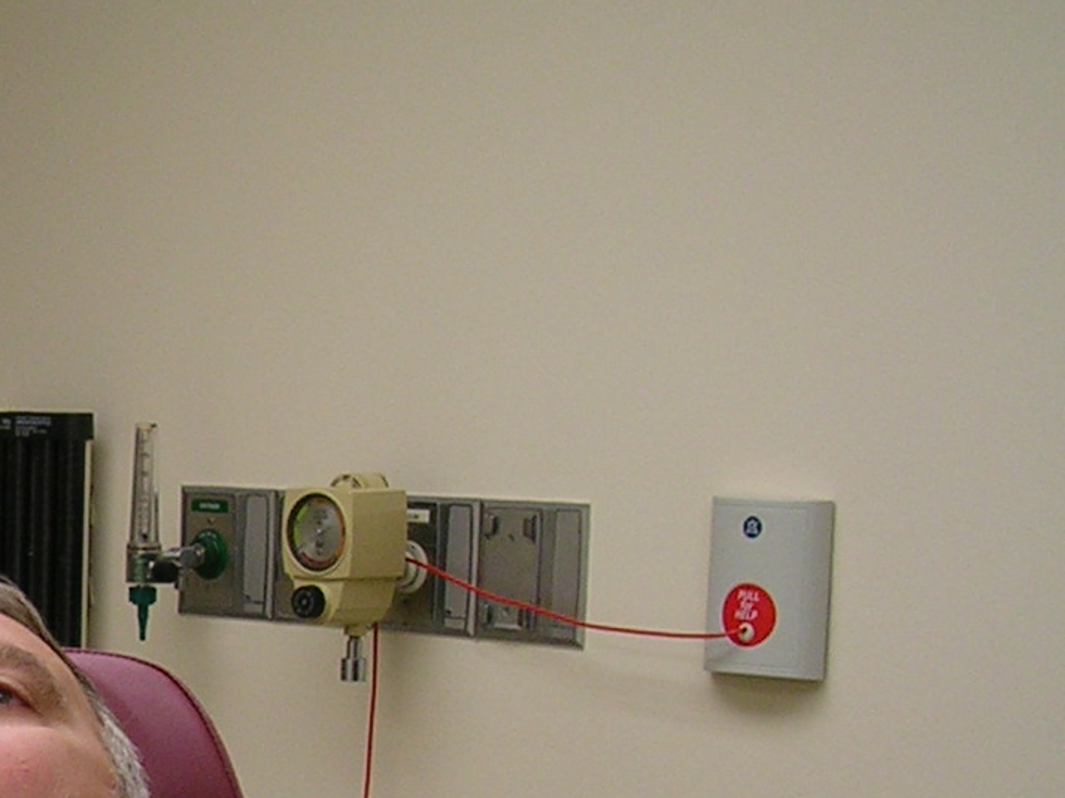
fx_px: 3352
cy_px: 780
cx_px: -295
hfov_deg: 17.1
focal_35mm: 109
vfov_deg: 13.4
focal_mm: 5.8
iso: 50
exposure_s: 1/47.5
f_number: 2.8
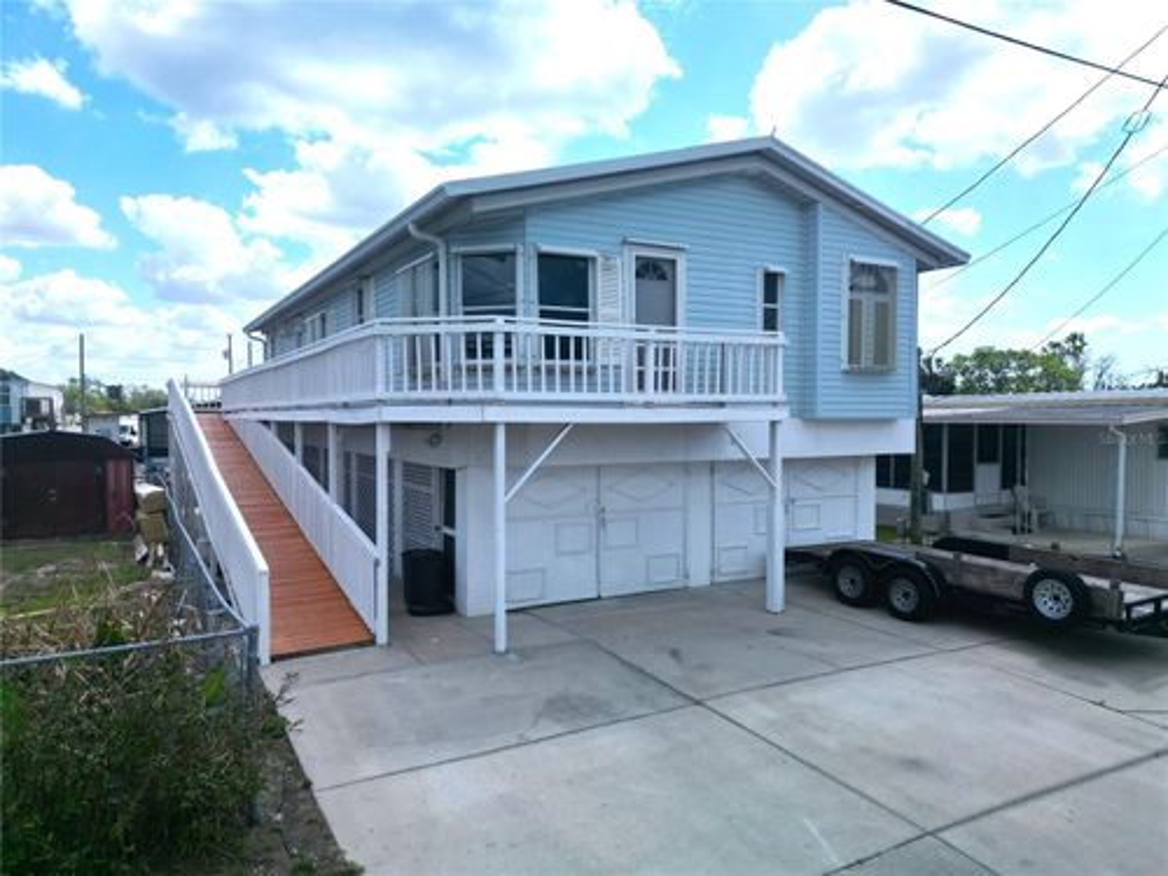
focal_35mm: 24
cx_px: 584
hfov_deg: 71.6
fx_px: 810
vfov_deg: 56.8
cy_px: 438
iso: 200
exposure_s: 1/2500
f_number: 1.7
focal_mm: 6.72
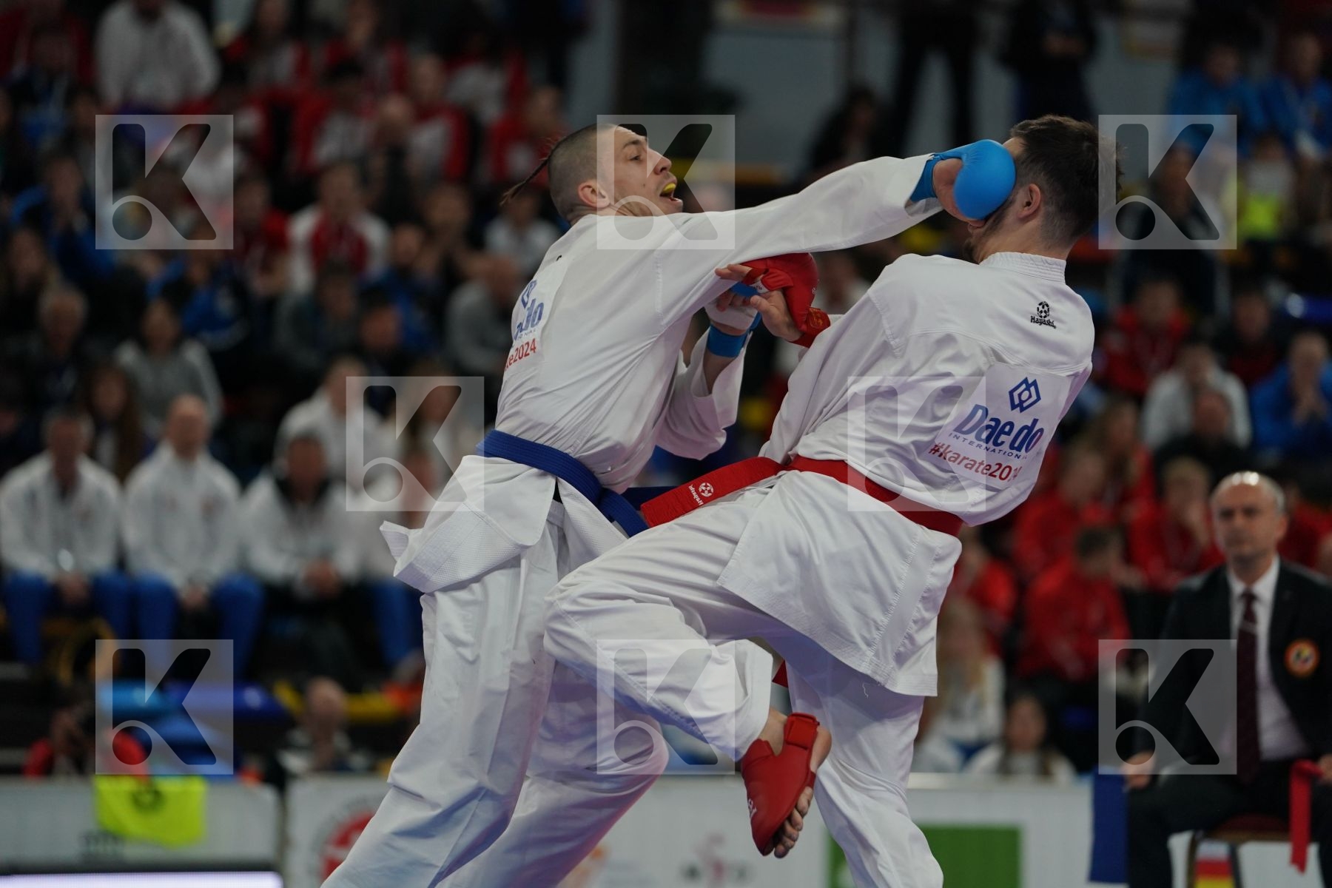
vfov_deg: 6.9
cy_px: 444
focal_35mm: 200
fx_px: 7399
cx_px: 666
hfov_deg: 10.3
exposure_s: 1/1000
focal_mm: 200
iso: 1250
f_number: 2.8
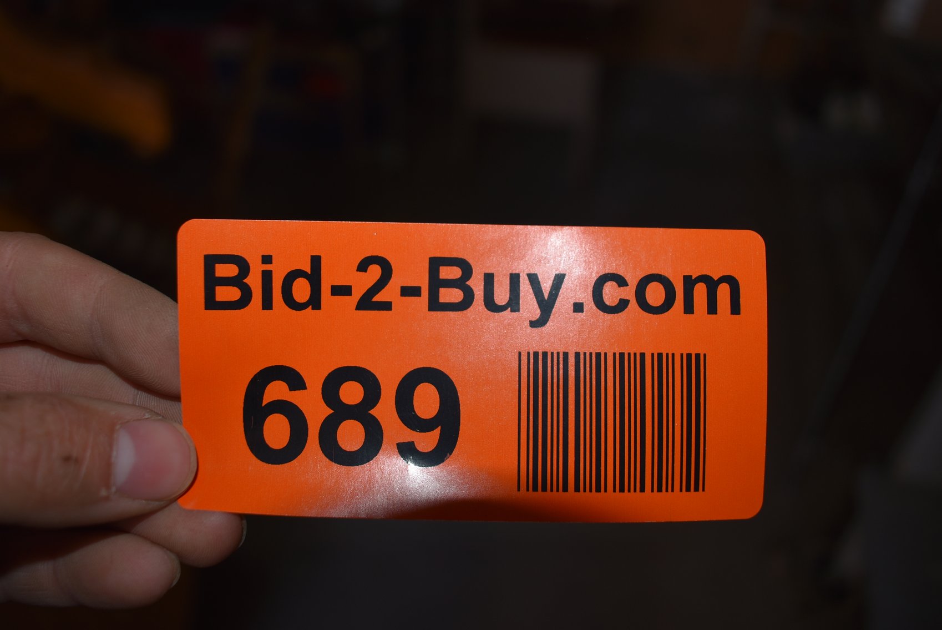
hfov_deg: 59.5
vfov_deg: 41.8
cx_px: 471
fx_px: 825
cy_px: 315
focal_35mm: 32
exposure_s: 1/125
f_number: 3.8
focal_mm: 21
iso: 100
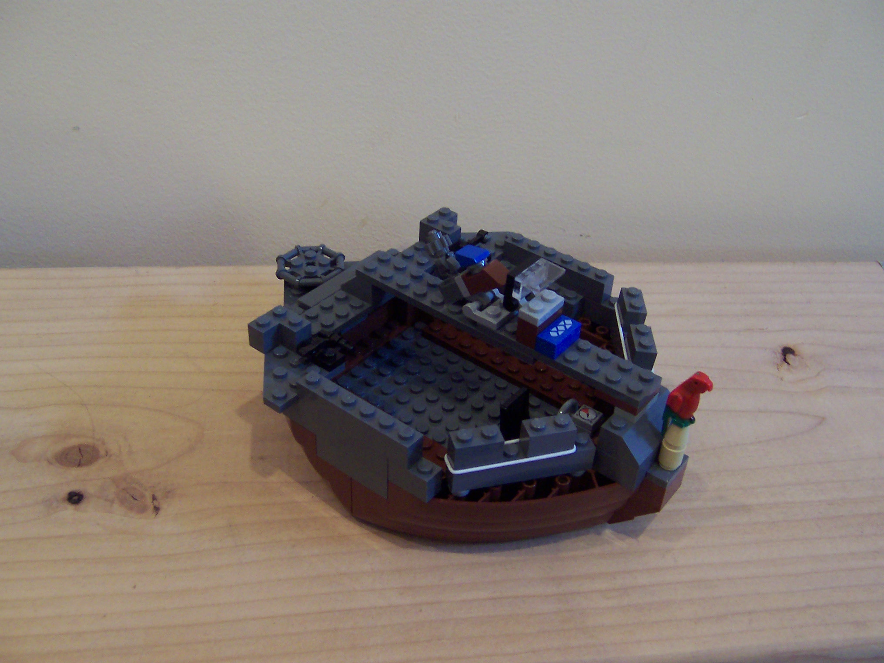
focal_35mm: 36
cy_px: 332
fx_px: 919
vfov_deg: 39.7
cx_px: 442
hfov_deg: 51.4
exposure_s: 1/15
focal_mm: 5.6
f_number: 2.8
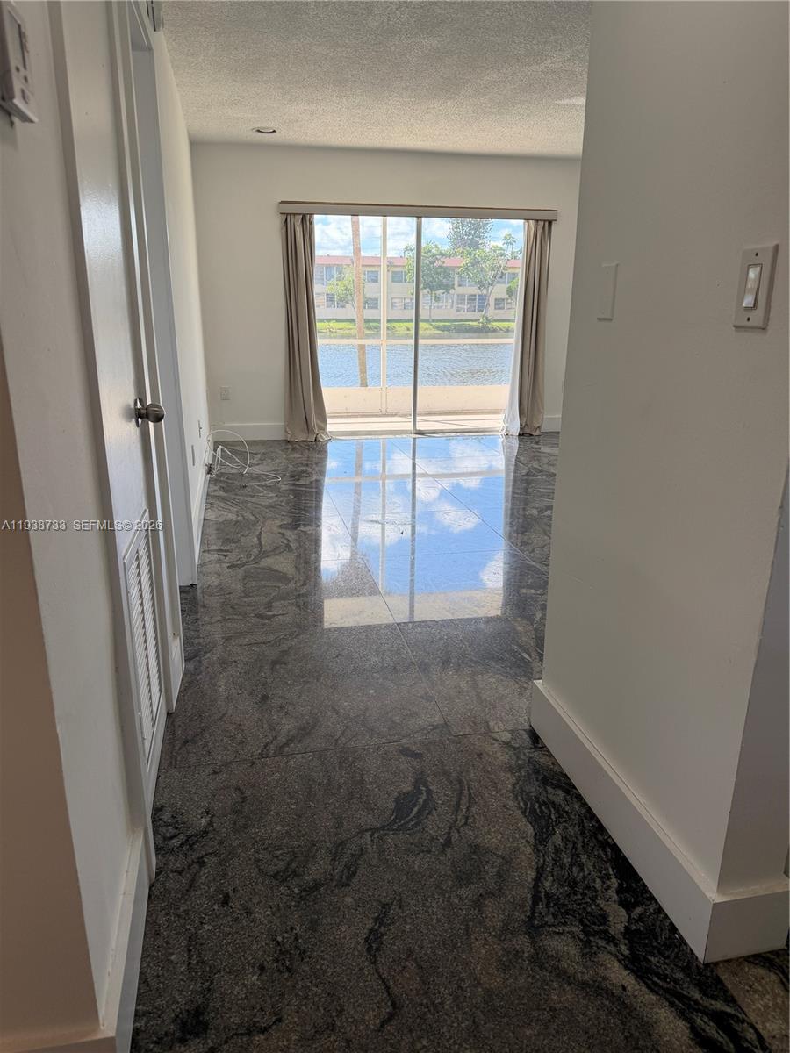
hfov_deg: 56.8
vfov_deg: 71.6
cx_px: 395
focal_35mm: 24
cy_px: 526
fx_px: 730
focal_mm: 6.76
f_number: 1.78
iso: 80
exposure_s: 1/521
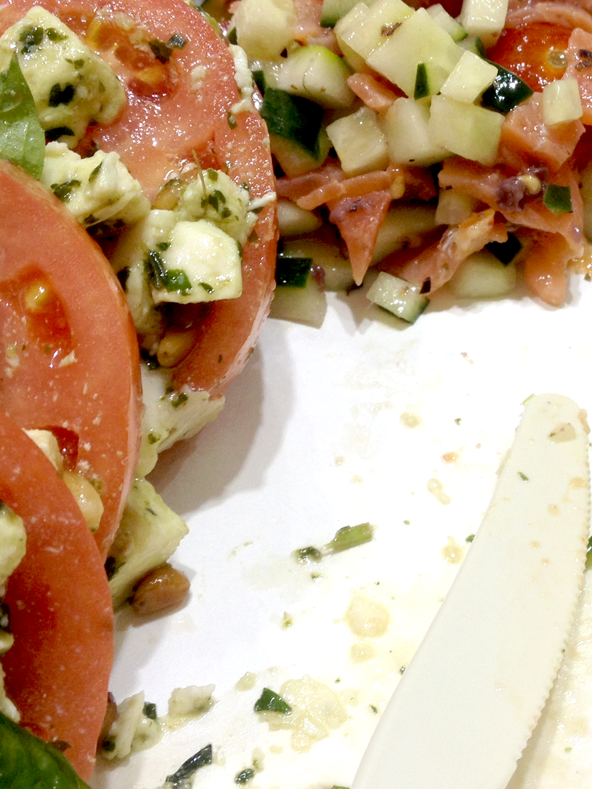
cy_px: 399
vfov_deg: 28.6
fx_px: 1551
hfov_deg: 21.4
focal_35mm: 68
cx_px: 456
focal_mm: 4.28
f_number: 2.4
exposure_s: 1/40
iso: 50
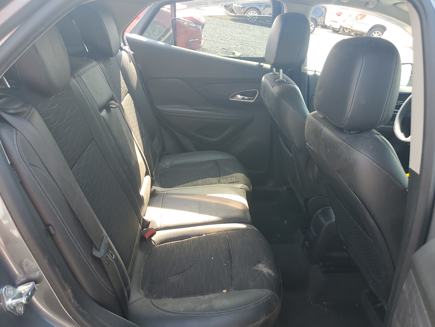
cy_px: 164
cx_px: 218
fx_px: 327
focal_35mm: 26
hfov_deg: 67.3
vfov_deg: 53.1
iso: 50
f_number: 1.5
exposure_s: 1/217
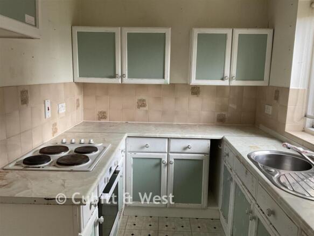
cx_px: 157
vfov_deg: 48.2
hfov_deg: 61.7
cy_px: 118
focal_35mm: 29
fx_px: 263
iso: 80
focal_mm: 3
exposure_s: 1/60
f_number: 1.8
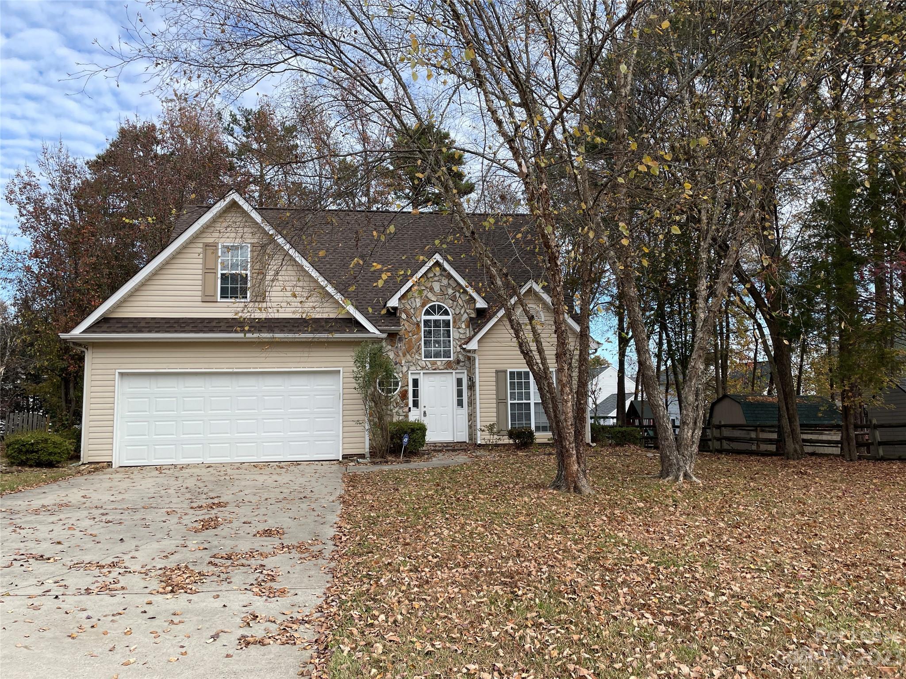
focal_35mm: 26
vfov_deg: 53.1
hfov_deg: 67.3
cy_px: 340
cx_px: 453
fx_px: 680
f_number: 1.6
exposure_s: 1/1024
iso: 32
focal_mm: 4.2
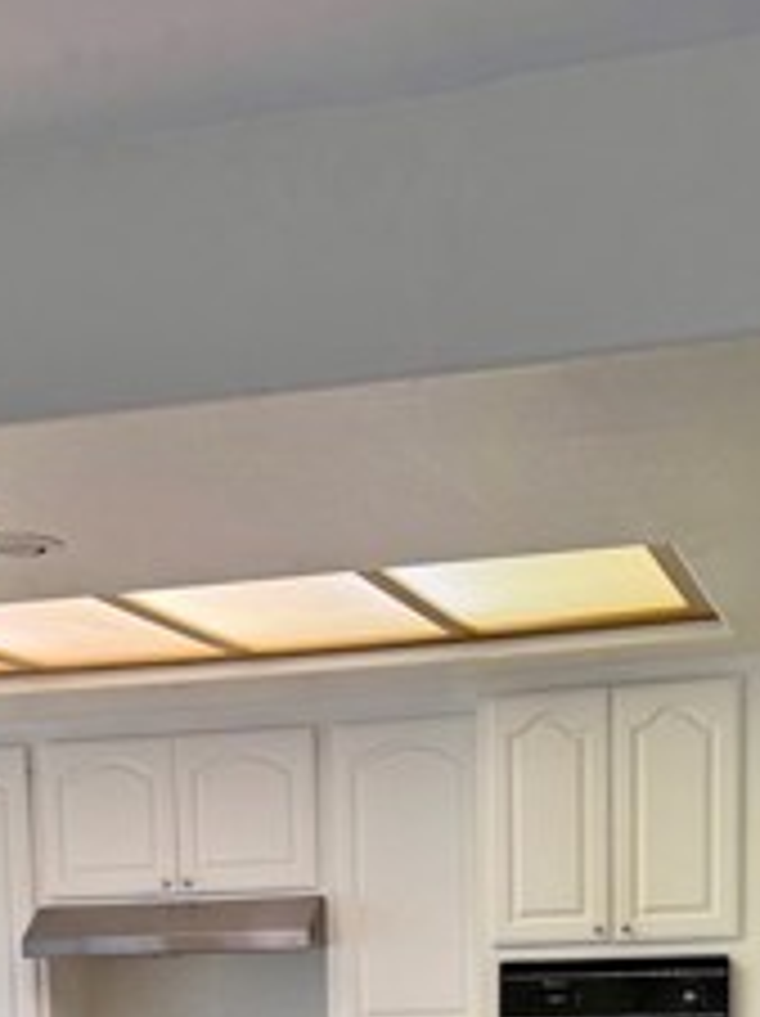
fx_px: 1994
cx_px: 225
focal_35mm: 68
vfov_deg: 26.0
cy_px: 1170
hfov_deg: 21.5
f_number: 1.78
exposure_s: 1/120
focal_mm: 6.76
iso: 125
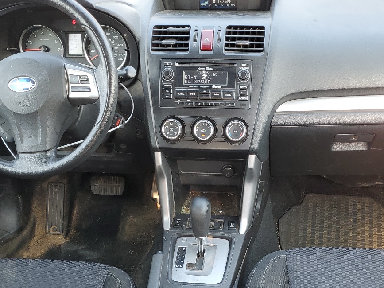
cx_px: 191
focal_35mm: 48
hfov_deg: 39.7
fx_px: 532
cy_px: 245
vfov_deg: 29.3
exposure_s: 1/60.2
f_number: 1.5
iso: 53
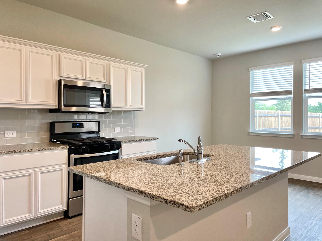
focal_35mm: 26
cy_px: 120
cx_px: 161
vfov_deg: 53.1
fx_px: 242
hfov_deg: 67.3
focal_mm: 4.2
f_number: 1.6
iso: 100
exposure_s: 1/120
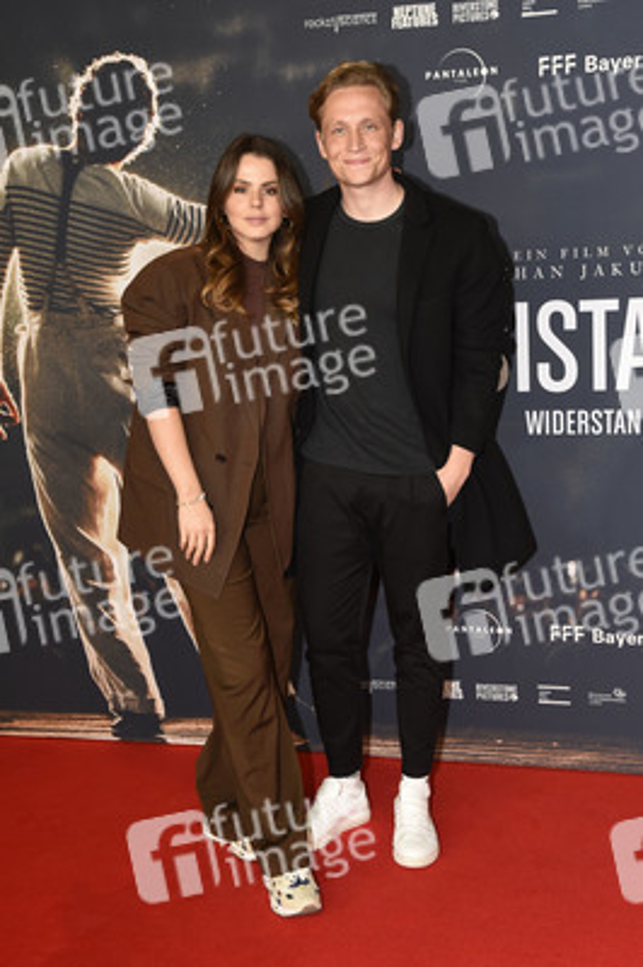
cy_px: 484
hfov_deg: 28.0
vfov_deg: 41.1
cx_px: 322
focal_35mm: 48
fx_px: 1288
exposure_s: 1/125
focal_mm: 48
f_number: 6.3
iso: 2000
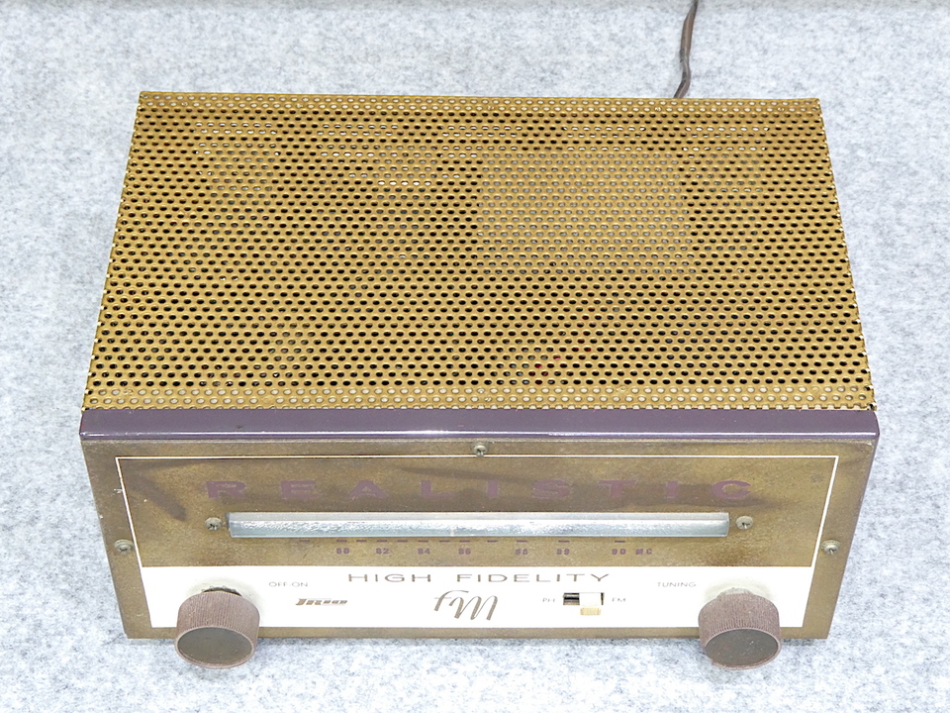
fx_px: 1784
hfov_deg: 29.8
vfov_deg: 22.6
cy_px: 356
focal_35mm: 65
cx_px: 475
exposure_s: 1/2.5
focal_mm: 11.7
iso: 400
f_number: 7.1
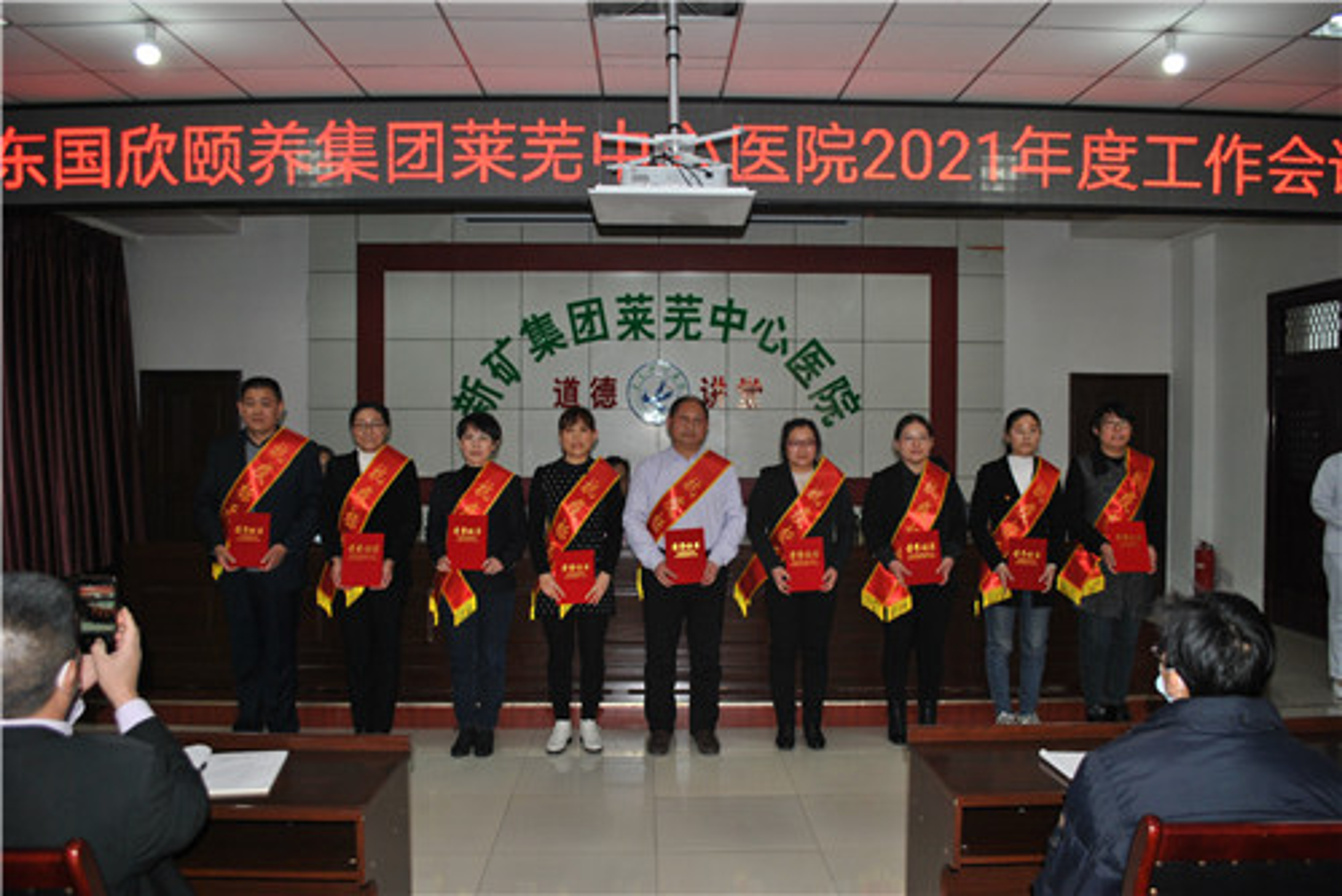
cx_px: 671
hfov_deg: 67.4
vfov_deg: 48.0
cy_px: 448
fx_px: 1007
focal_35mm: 27
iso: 200
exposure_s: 1/60
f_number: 3.5
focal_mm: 18
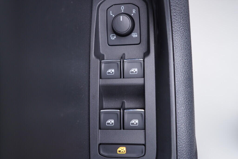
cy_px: 80
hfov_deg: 53.1
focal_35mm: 36
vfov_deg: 36.9
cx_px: 119
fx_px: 238
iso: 250
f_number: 2.8
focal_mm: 24
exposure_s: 1/40
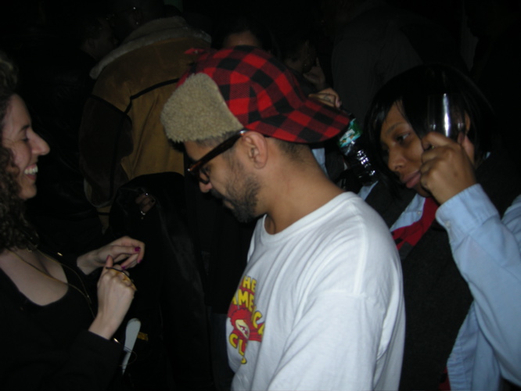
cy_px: 196
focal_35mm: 36
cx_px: 260
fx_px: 542
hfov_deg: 51.3
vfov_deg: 39.7
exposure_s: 1/60
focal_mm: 7.5
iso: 64
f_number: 2.7
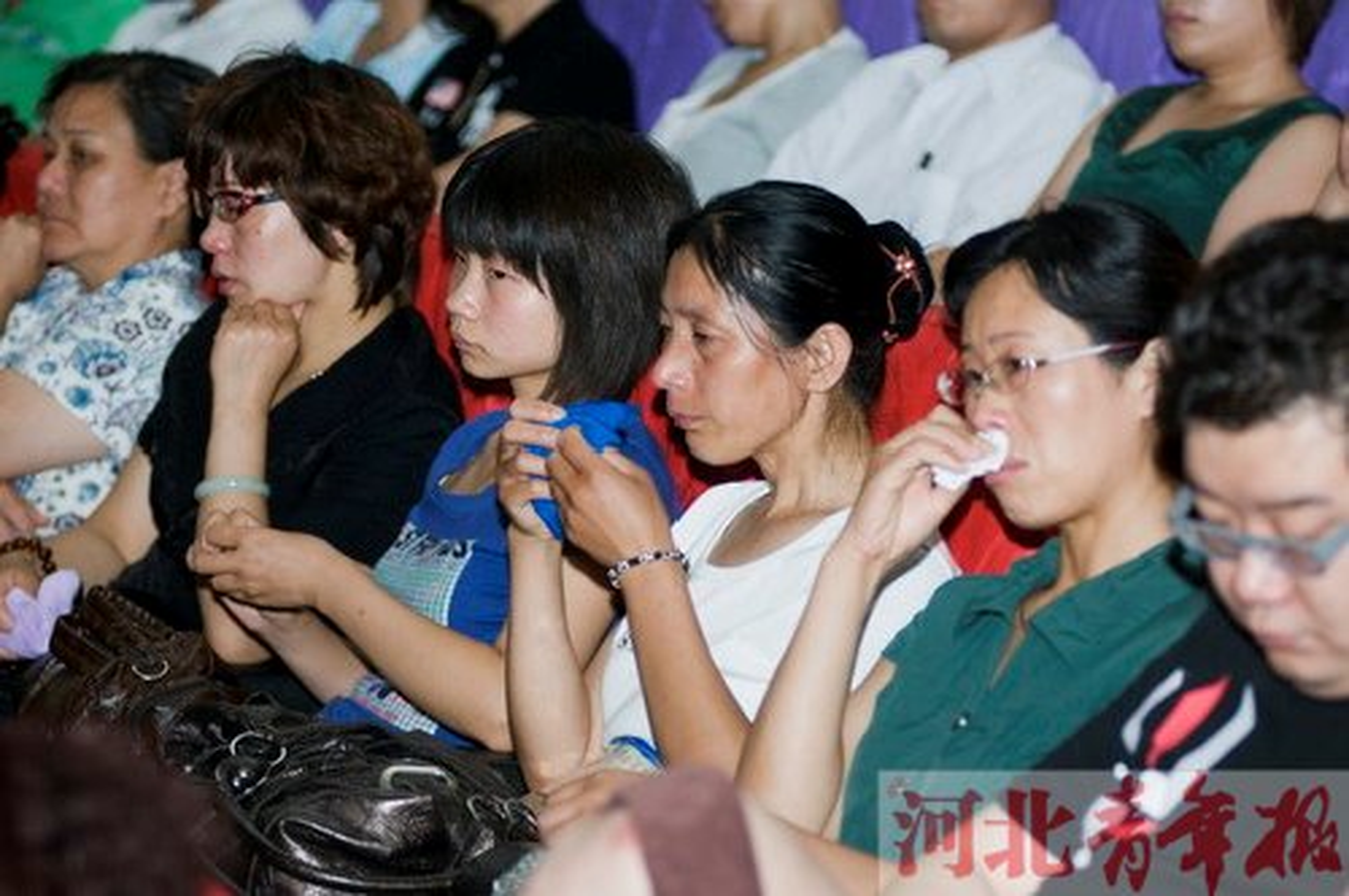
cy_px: 448
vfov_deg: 9.9
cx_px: 674
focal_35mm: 138
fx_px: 5164
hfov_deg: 14.9
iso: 200
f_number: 2.8
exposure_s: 1/60
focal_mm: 92
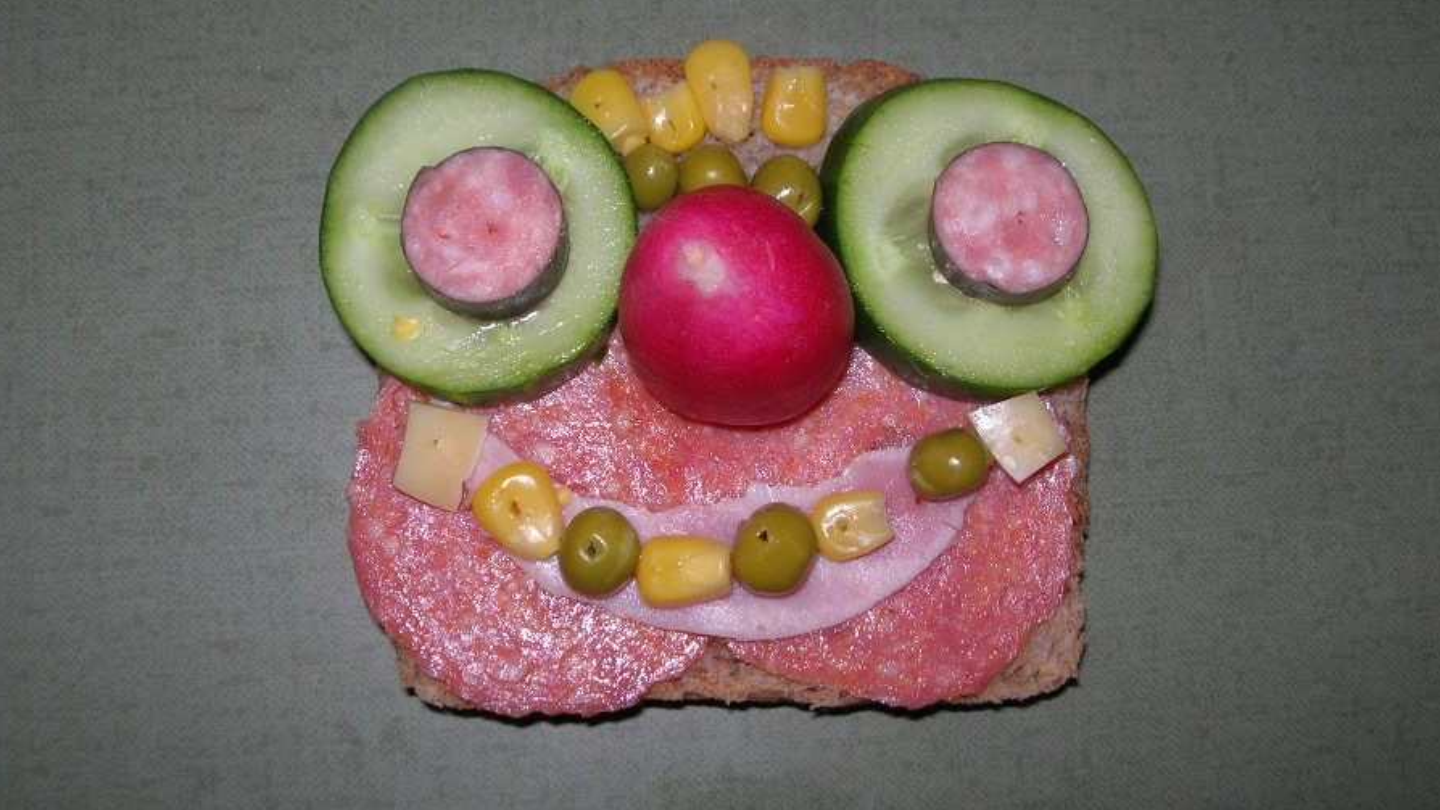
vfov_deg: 28.3
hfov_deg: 48.4
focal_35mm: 42
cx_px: 713
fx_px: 1604
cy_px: 382
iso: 64
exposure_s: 1/60.1
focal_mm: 7.8
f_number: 4.8
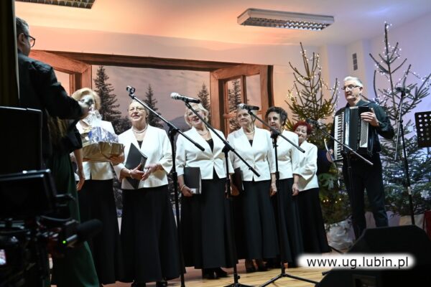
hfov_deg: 46.4
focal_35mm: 42
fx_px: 503
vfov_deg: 31.9
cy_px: 144
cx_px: 216
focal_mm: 28
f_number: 2.8
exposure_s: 1/125
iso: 2000
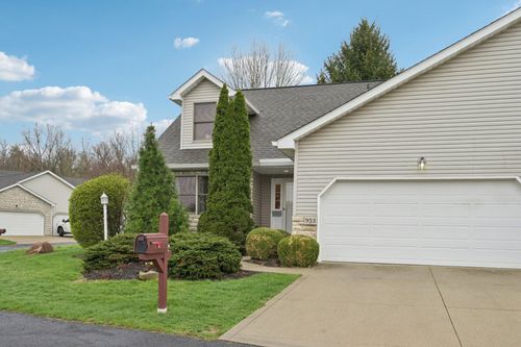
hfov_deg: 65.5
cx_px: 260
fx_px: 405
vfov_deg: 46.4
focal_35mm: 28
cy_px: 174
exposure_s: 1/320
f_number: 9
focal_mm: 28
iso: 500
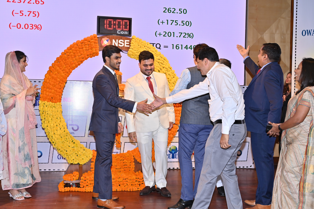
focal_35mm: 43
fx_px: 375
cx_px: 157
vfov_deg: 31.1
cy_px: 104
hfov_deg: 45.5
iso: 400
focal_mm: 43
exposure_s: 1/160
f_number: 5.6
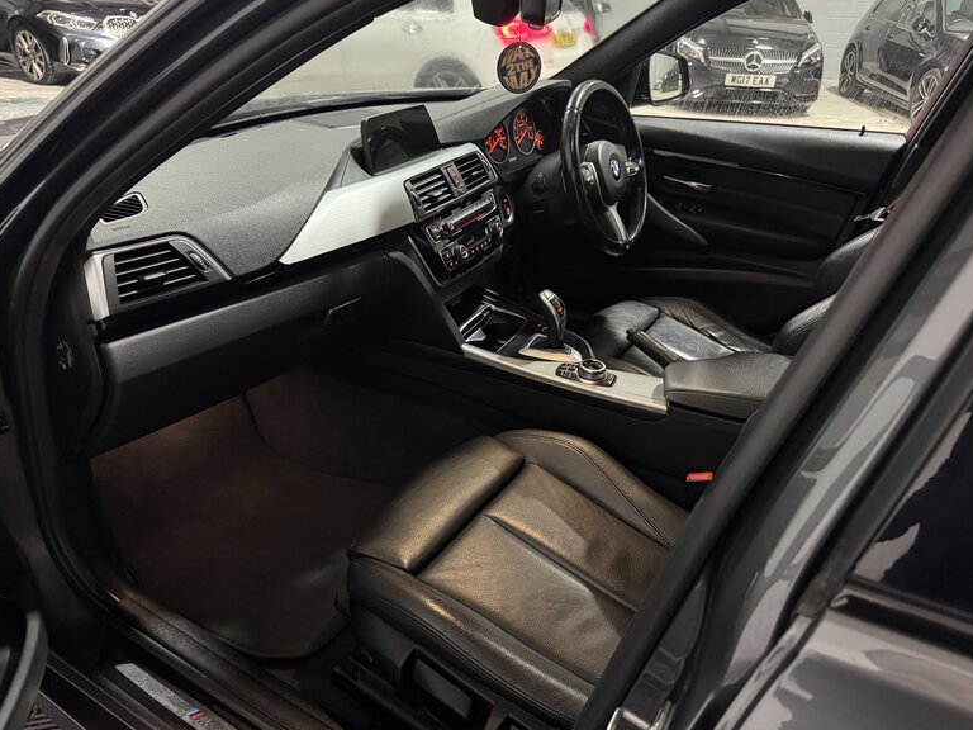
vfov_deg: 54.9
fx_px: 703
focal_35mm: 25
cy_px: 370
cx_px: 503
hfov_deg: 69.4
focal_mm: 6.76
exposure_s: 1/33
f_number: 1.78
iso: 1000
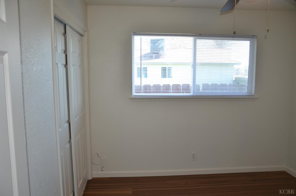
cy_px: 98
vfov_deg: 47.7
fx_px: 222
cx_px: 148
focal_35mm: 27
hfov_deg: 67.5
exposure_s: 1/125
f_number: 3.5
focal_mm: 18
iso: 360
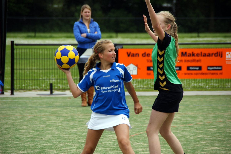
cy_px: 77
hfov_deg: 7.6
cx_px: 116
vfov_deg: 5.1
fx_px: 1732
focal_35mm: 270
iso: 100
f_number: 6.3
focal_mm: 180
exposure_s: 1/320
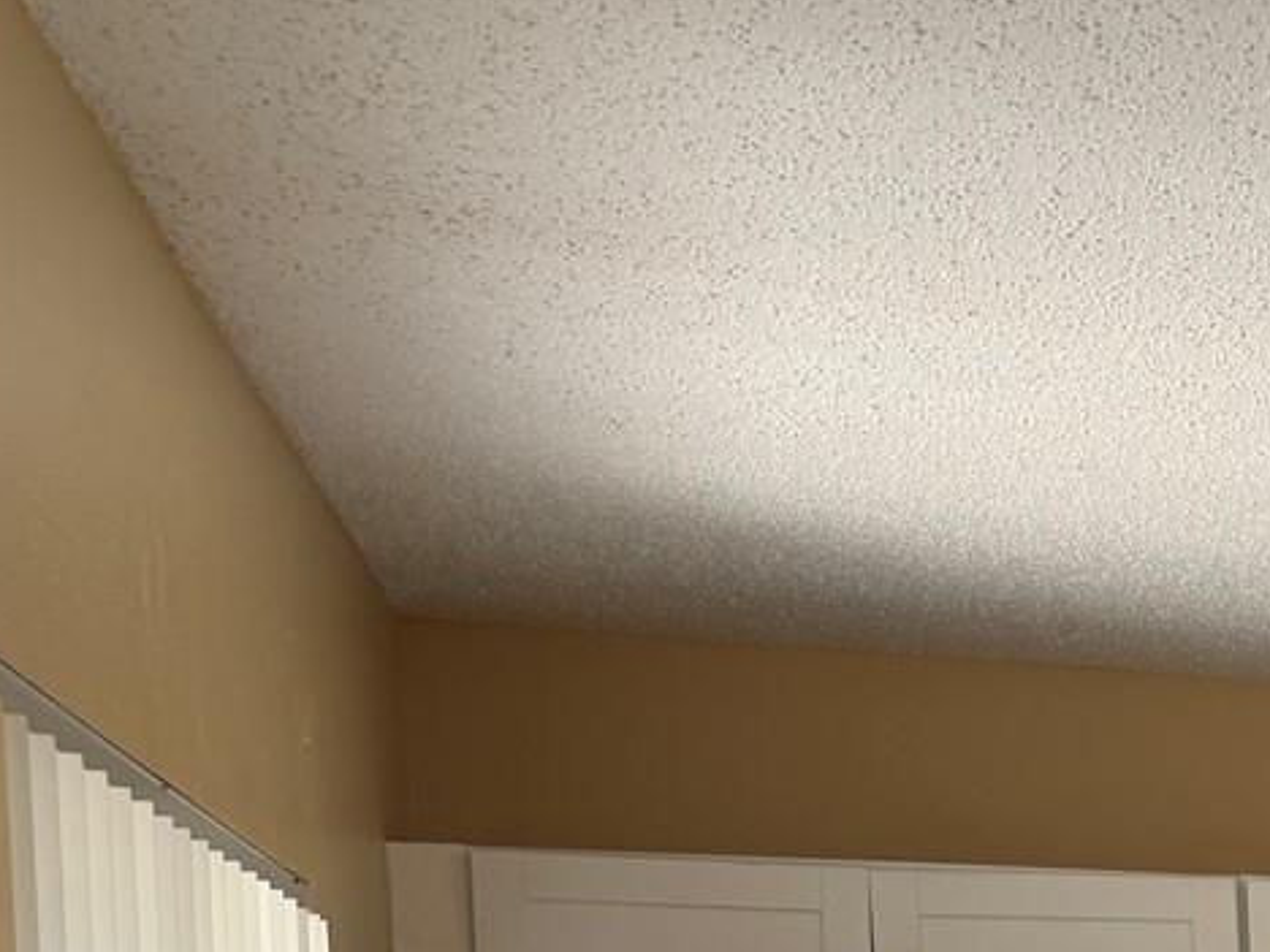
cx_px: 2144
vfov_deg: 16.3
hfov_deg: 19.3
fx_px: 3008
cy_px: 1475
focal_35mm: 82
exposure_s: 1/121
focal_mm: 6.76
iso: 64
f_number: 1.78
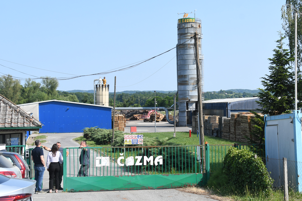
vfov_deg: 23.8
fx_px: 478
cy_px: 100
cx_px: 151
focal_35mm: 57
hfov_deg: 35.1
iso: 400
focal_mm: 38
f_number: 5
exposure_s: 1/1600
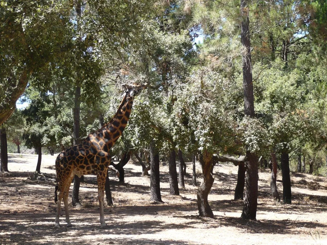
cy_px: 122
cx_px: 164
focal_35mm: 84
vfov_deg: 17.6
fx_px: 794
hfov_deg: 23.3
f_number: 4.4
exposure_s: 1/125
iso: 100
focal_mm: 13.9
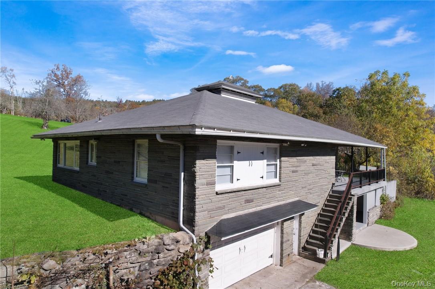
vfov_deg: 57.2
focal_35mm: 22
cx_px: 218
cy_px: 144
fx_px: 266
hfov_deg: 78.6
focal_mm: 8.38
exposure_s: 1/640
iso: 150
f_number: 2.8
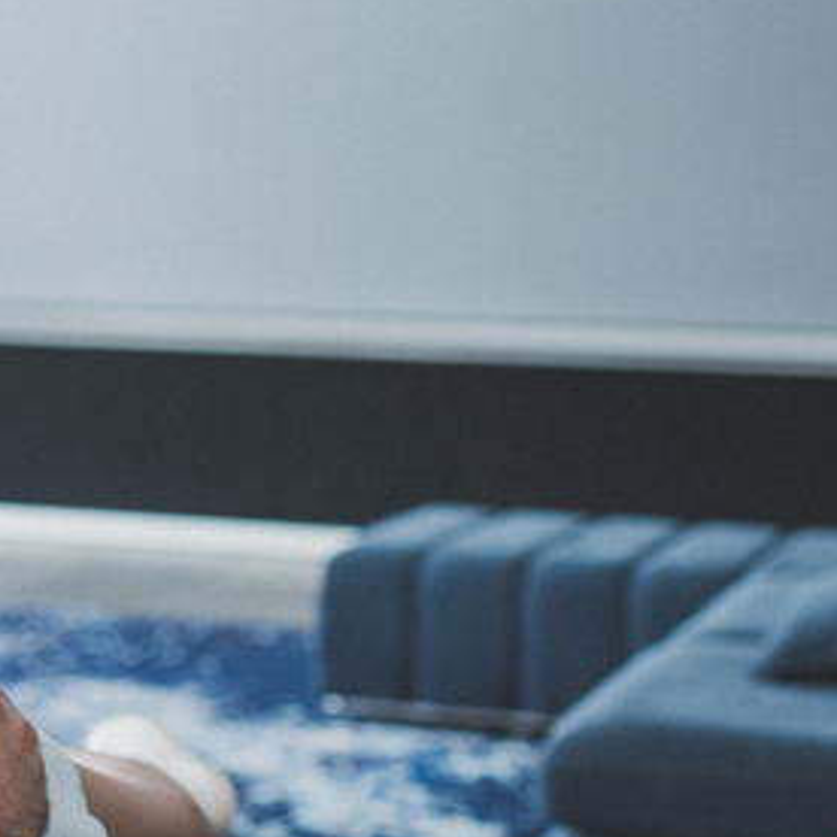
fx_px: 2654
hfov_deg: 17.7
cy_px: 332
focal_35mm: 97
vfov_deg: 17.9
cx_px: 102
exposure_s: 1/250
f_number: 2.5
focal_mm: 35
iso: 800
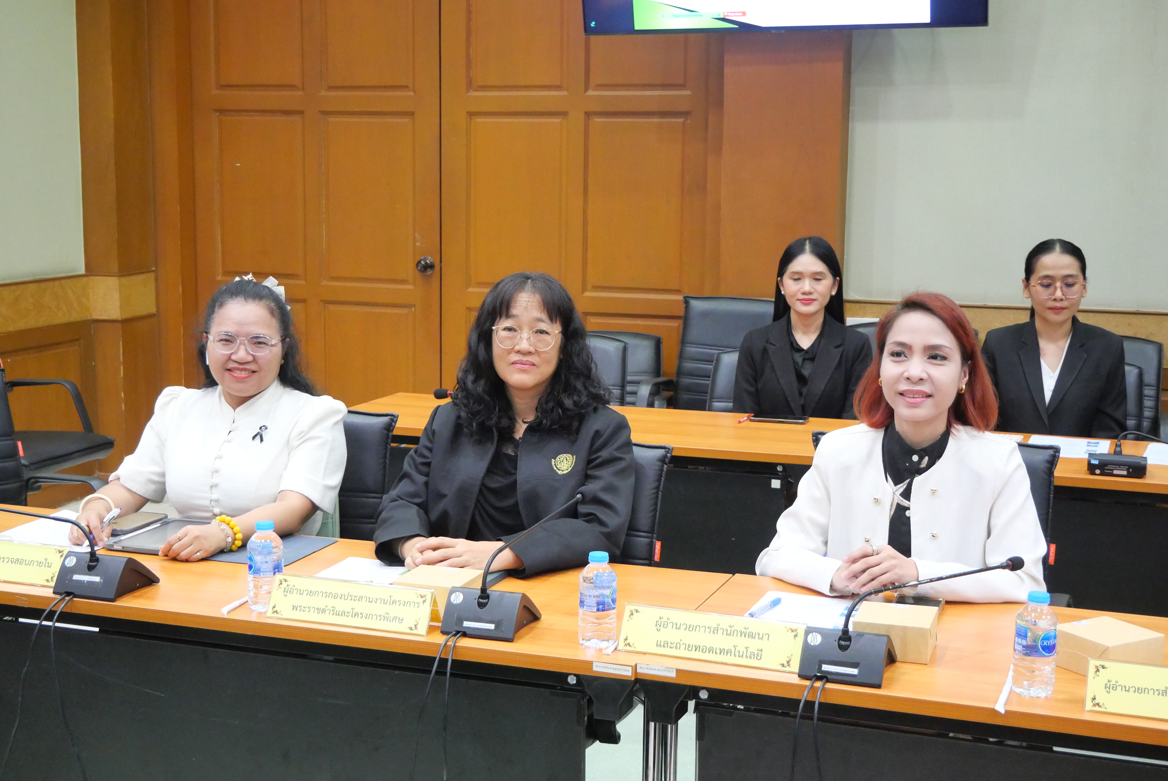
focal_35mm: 47
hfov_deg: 41.9
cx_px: 584
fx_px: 1526
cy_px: 390
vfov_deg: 28.7
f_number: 4.3
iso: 3200
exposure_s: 1/50
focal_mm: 23
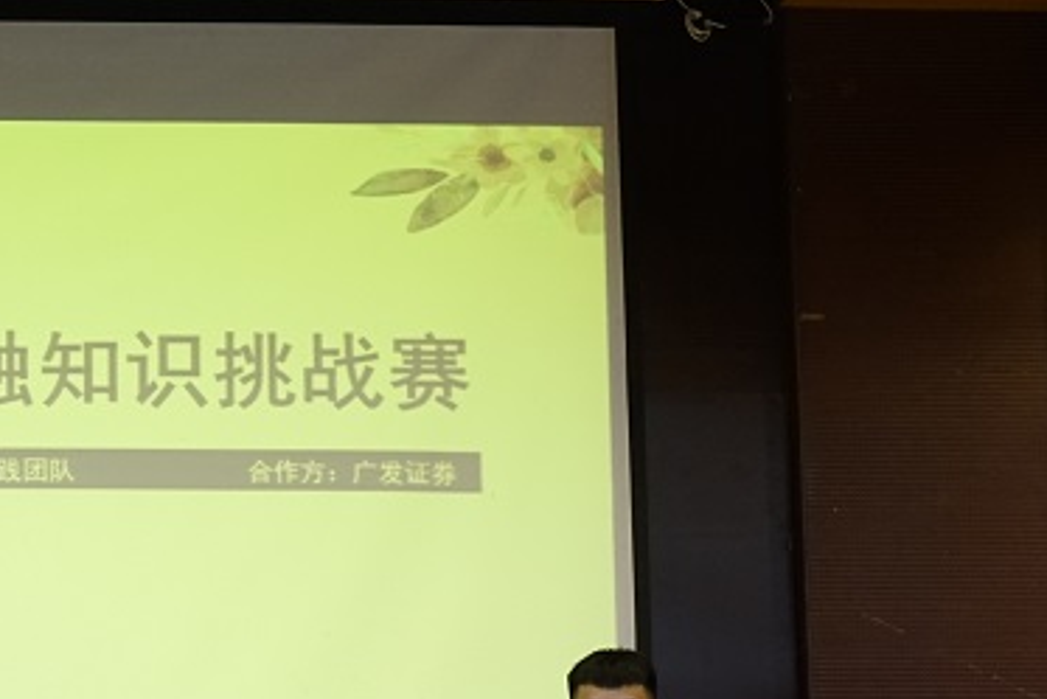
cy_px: 696
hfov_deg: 17.8
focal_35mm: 111
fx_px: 3229
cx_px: -67
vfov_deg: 12.2
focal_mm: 31
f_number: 3.2
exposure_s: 1/160
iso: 1600
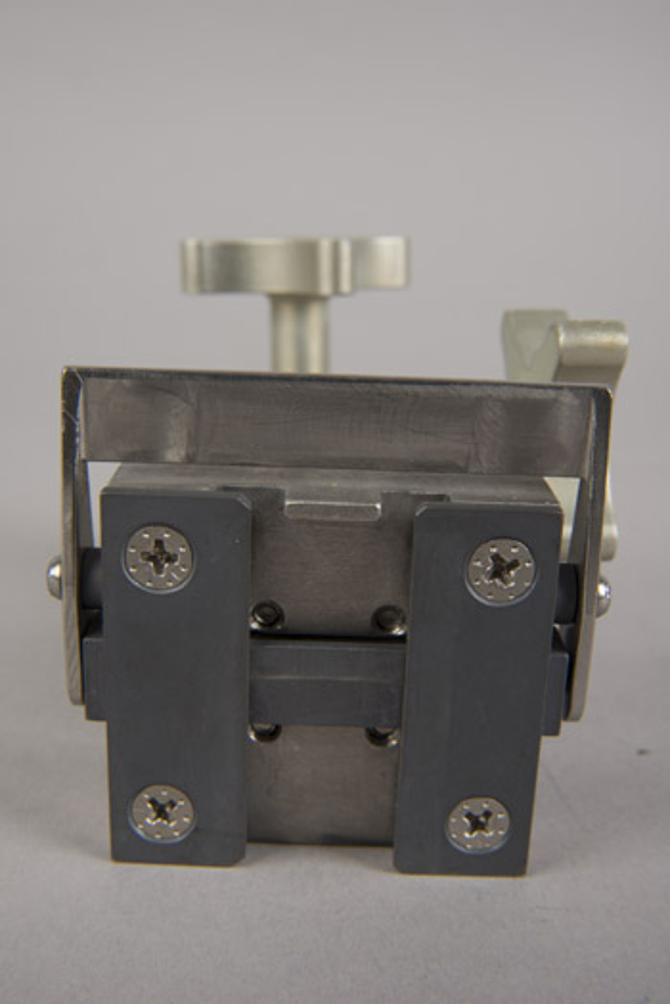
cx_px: 335
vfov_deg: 39.6
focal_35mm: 50
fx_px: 1394
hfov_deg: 27.0
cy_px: 502
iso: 100
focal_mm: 50
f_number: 18
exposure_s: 1/160
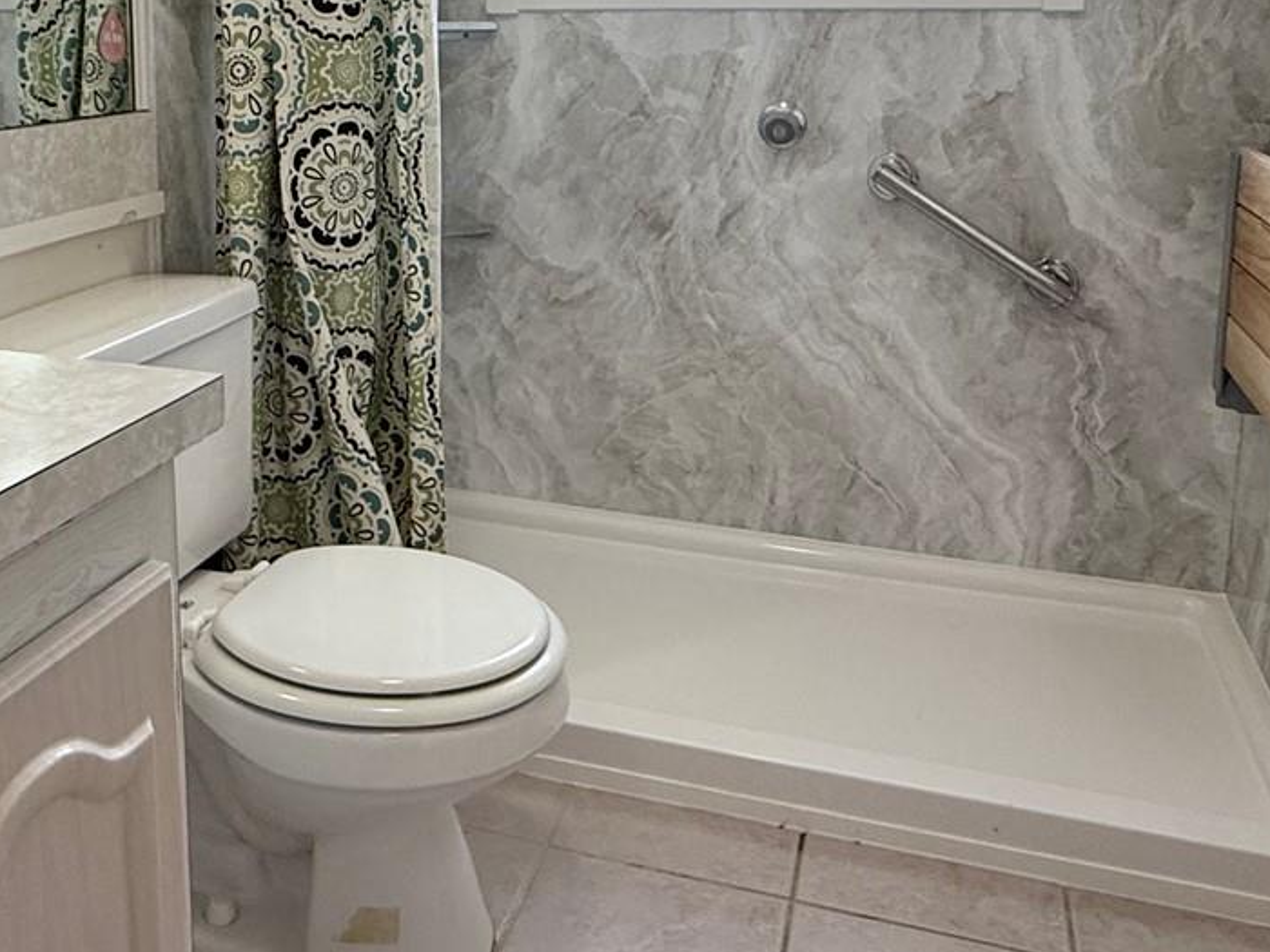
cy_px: 212
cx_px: 446
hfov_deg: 55.9
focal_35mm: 32
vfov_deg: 42.5
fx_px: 1174
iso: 160
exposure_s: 1/120
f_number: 2.2
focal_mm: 2.22
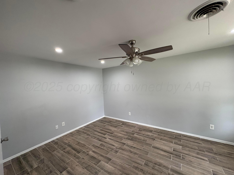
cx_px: 117
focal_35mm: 14
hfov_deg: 102.1
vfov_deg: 85.7
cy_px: 88
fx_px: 95
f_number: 2.2
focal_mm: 2.22
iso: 200
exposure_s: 1/60
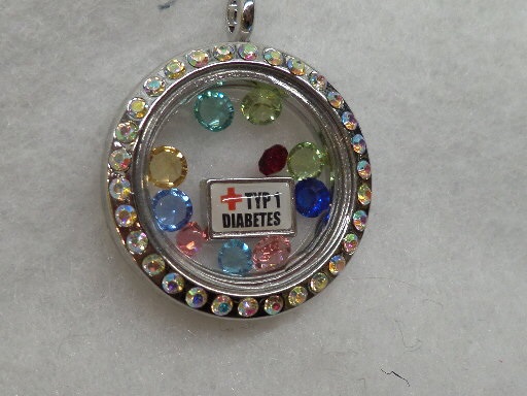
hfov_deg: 71.6
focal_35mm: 24
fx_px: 365
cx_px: 264
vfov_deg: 56.8
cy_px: 198
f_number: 3.1
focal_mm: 4.3
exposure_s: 1/30
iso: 80
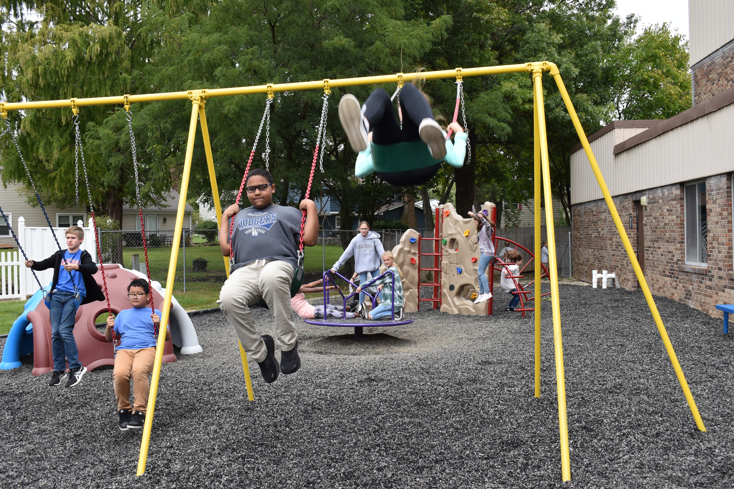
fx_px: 826
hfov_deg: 47.9
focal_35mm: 40
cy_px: 244
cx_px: 367
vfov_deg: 33.0
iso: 200
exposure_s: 1/250
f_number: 7.1
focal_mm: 27
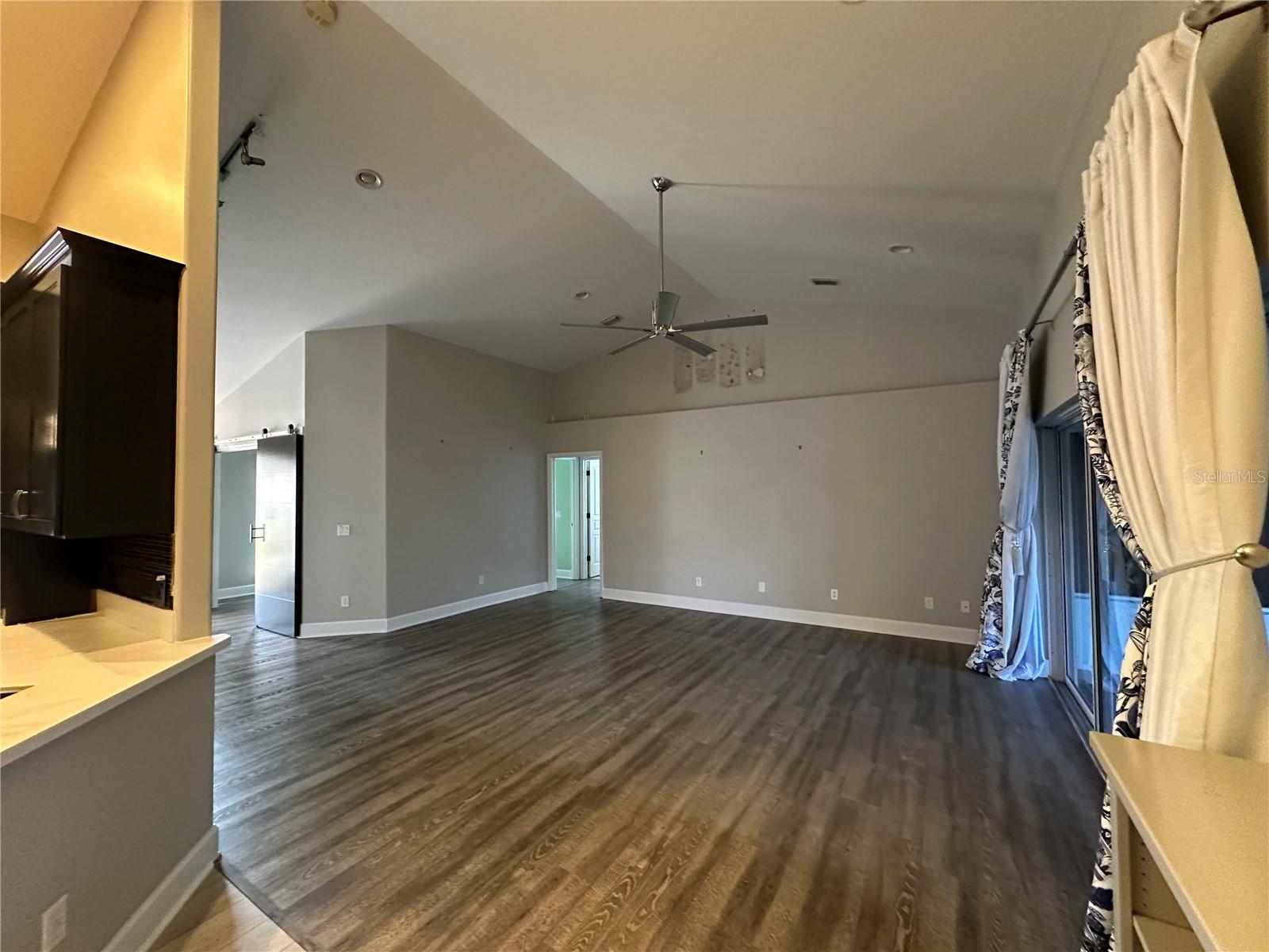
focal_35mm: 14
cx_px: 634
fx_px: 513
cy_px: 476
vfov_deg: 85.7
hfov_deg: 102.1
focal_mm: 2.22
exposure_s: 1/60
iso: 800
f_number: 2.2
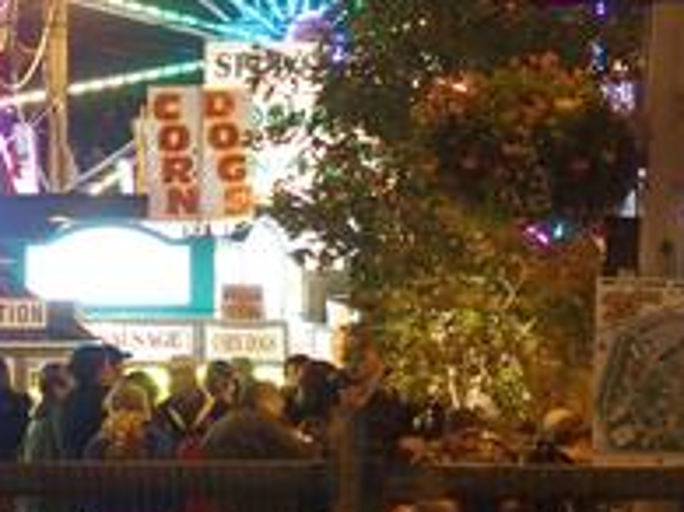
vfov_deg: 3.9
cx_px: 161
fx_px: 7524
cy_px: -53
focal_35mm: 381
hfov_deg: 5.2
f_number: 2.8
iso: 800
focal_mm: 35
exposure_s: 1/40
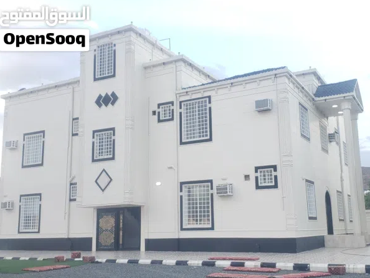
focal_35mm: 28
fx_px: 299
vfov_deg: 49.8
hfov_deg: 63.4
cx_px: 183
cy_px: 141
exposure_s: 1/152
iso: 50
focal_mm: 4.3
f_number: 2.4
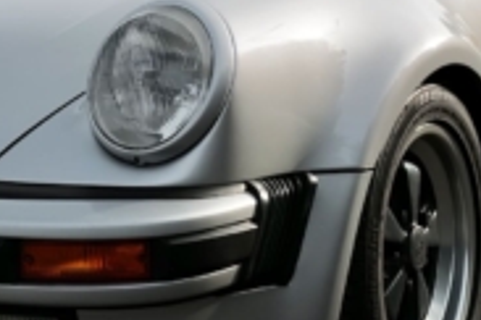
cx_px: 62
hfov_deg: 18.7
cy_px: 35
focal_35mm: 108
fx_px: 1443
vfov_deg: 12.6
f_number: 4.5
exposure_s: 1/250
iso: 100
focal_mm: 28
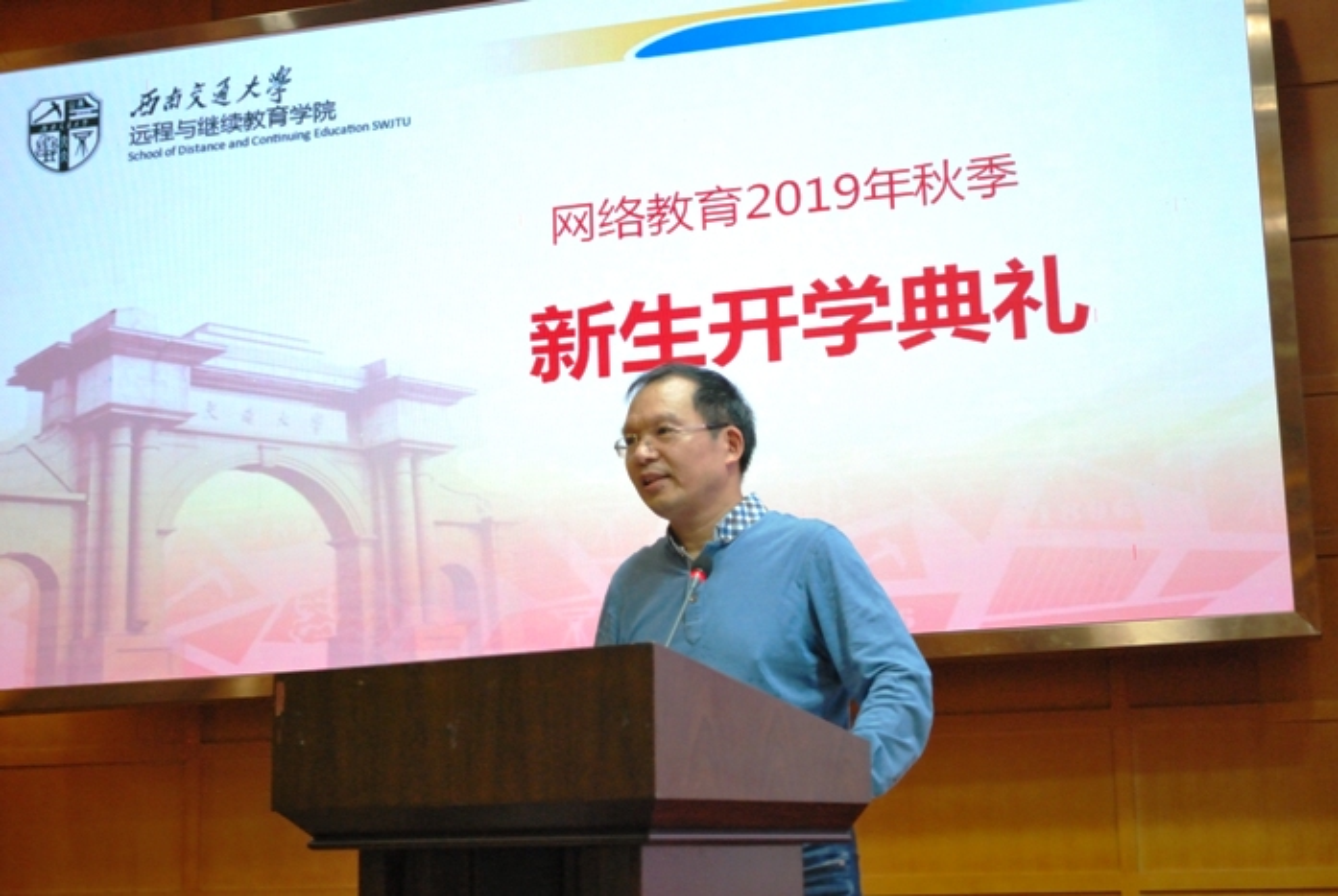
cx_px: 669
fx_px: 2233
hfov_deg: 33.4
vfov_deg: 22.7
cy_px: 448
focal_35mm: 60
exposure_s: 1/20
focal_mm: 40
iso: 1600
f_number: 5.3
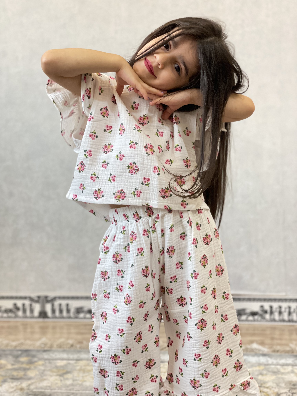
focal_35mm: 52
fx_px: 595
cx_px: 148
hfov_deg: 28.0
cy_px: 198
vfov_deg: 36.8
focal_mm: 6
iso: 160
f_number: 2
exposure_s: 1/50
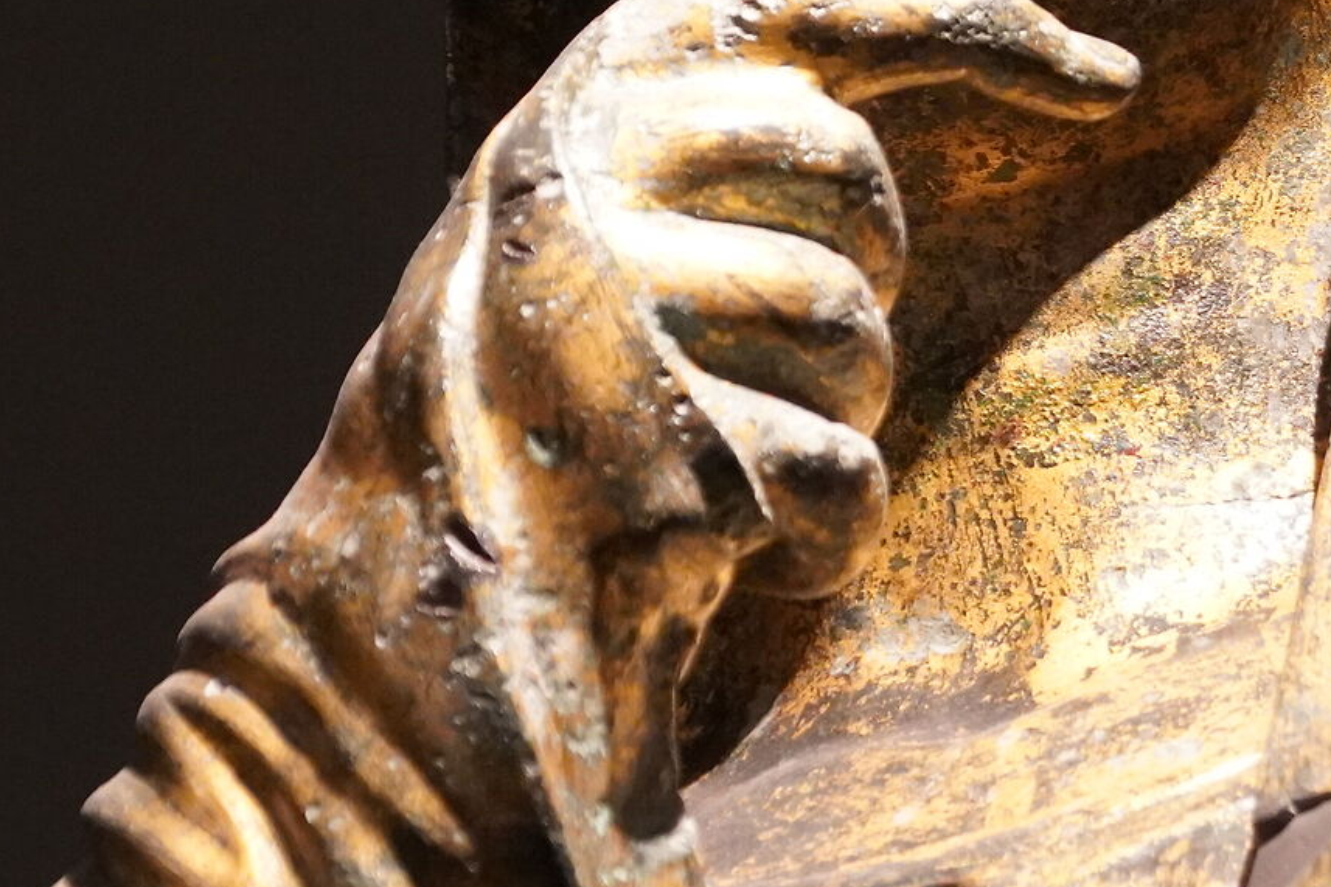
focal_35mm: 381
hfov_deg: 5.4
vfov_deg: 3.6
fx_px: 14088
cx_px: 1079
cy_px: -134
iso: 4000
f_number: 6.3
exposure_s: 1/160
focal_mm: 90.7
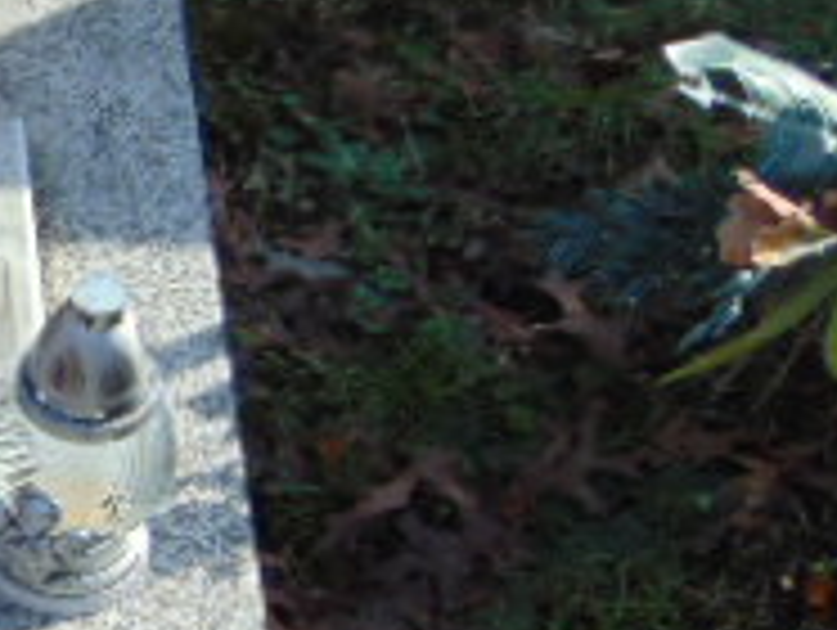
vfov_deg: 17.0
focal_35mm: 86
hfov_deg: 20.1
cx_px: -364
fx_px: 2082
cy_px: 549
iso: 80
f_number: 3
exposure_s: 1/500
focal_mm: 4.5
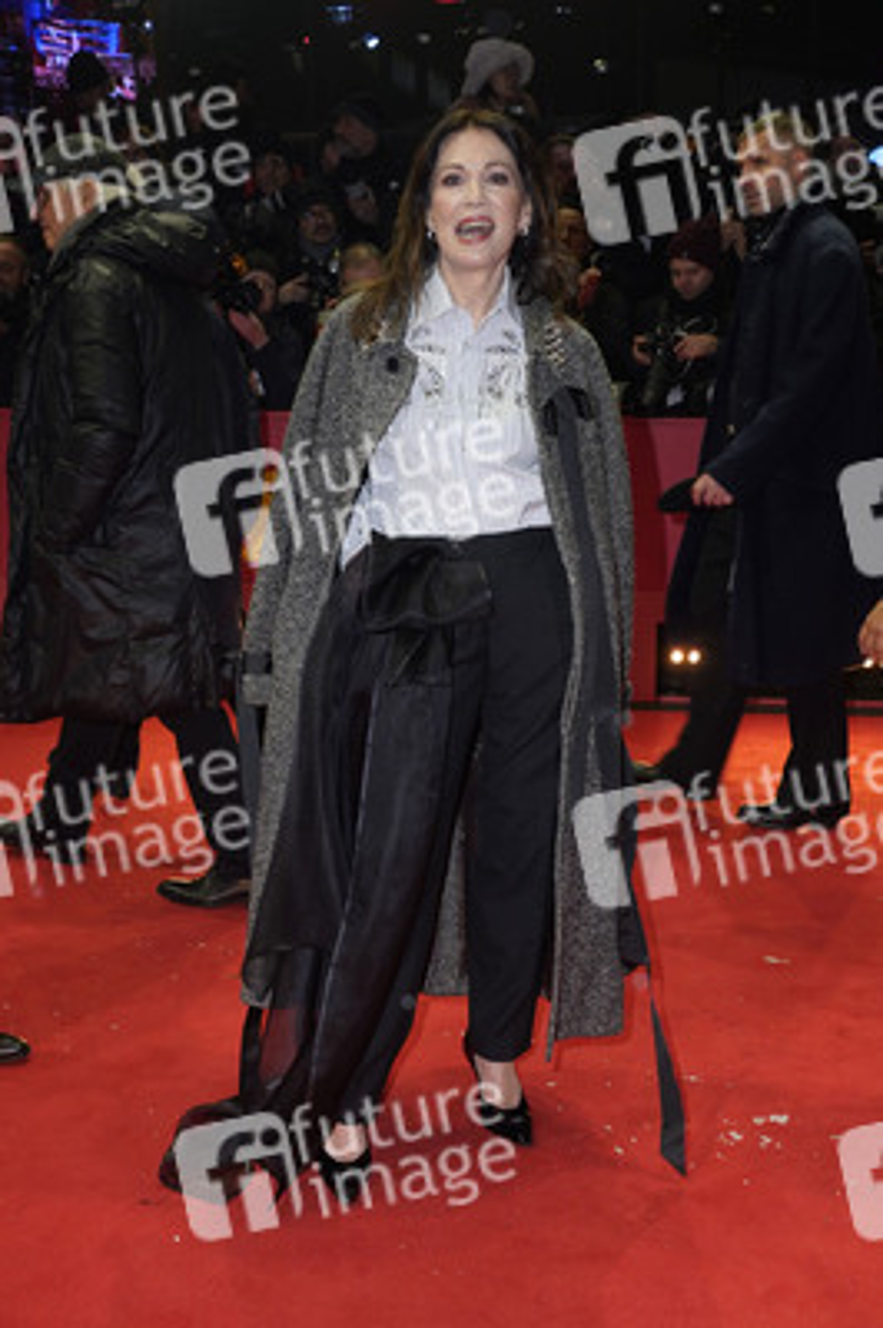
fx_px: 1327
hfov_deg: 36.8
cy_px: 664
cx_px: 442
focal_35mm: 36
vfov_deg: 53.2
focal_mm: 36
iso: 640
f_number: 5.6
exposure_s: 1/160
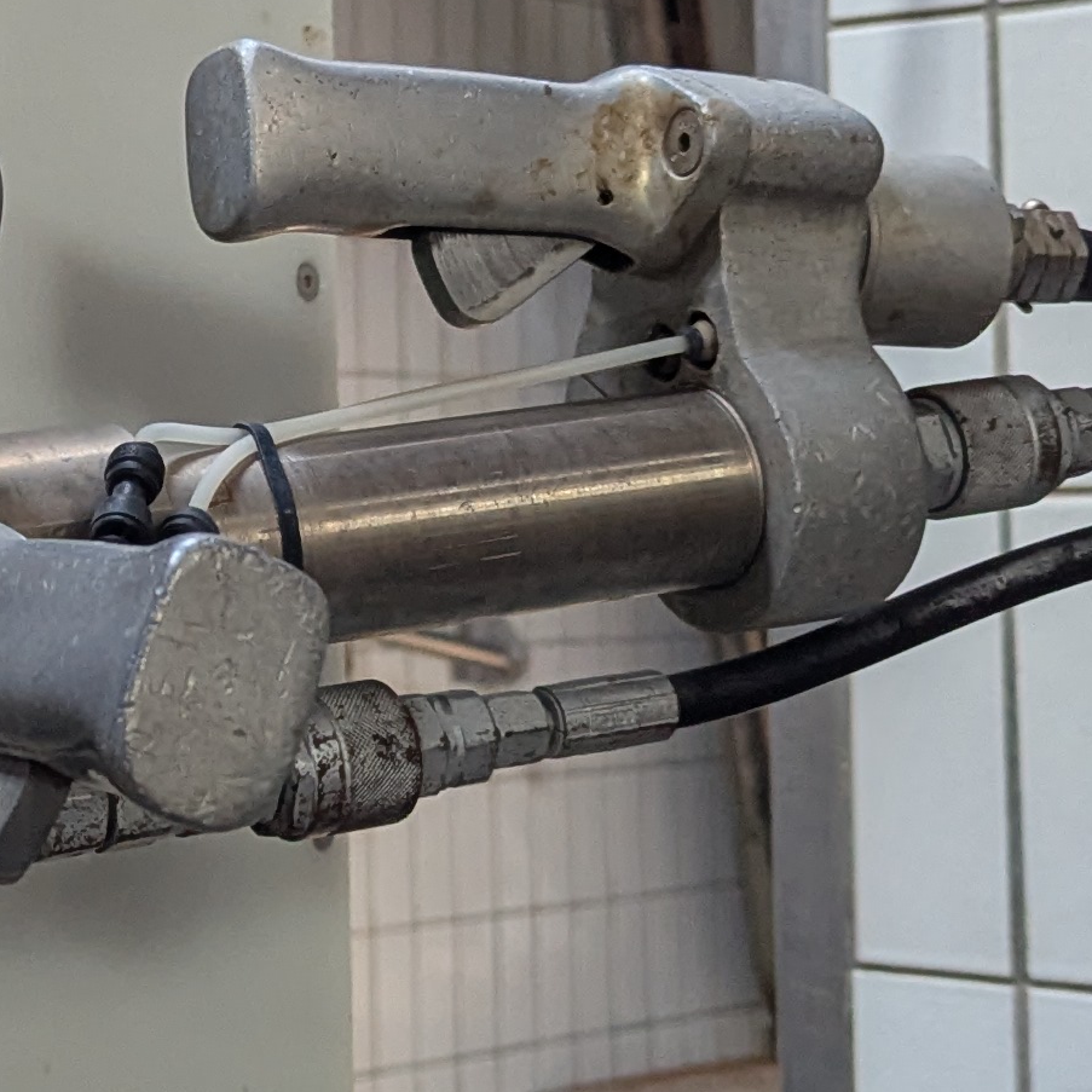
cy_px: 351
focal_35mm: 96
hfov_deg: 17.6
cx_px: -36
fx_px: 3426
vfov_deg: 18.1
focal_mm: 6.81
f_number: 1.85
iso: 866
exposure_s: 1/390
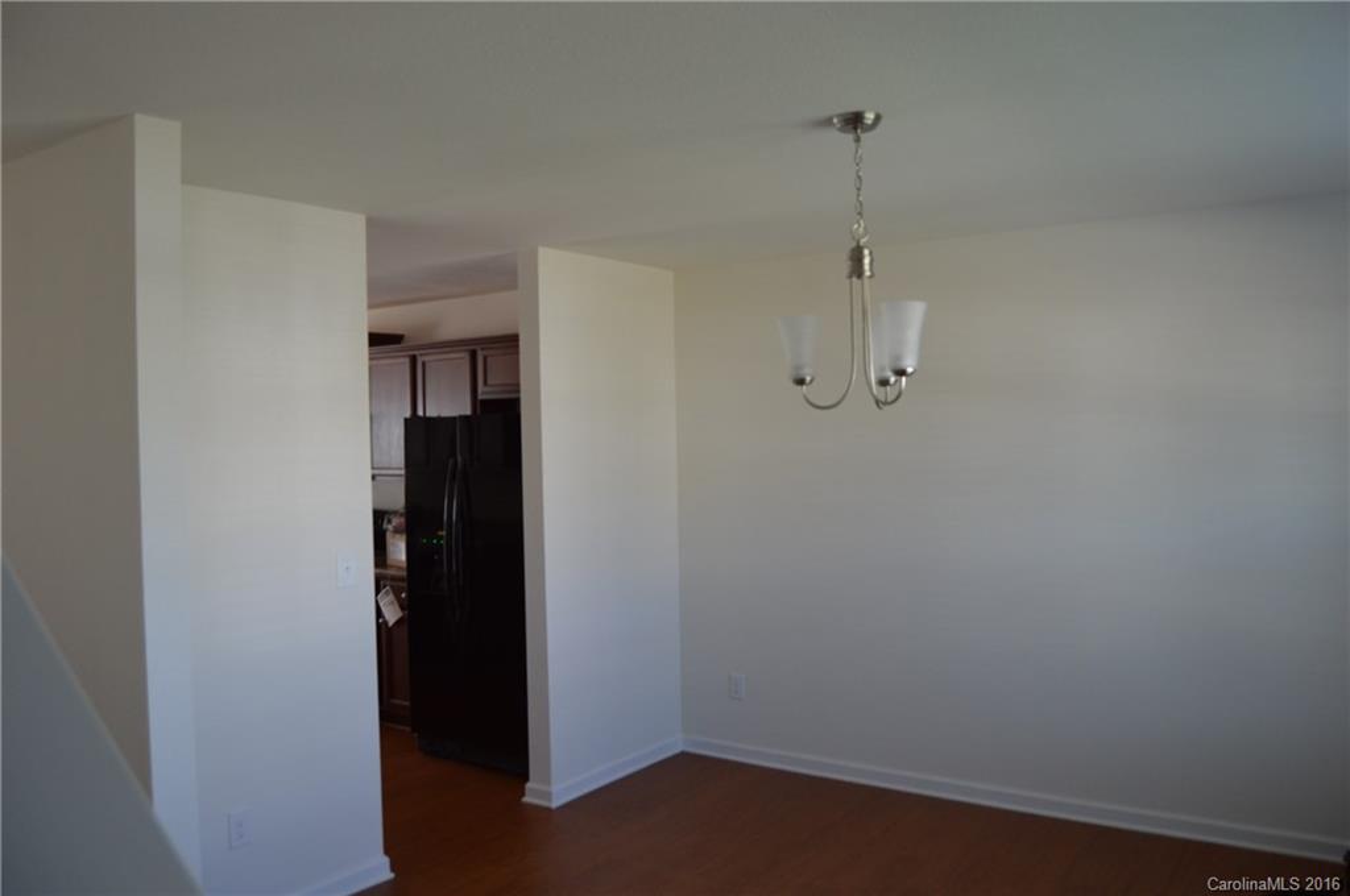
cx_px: 675
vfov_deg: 47.8
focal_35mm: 27
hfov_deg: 67.4
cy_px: 448
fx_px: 1011
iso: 400
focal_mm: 18
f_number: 4.5
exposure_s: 1/80
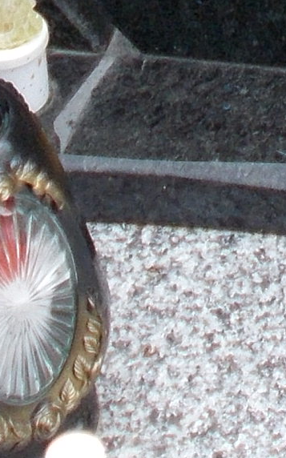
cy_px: -449
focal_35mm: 236
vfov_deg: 8.4
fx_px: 2946
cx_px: 443
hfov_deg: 5.5
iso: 160
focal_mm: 6.9
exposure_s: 1/250
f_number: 3.9
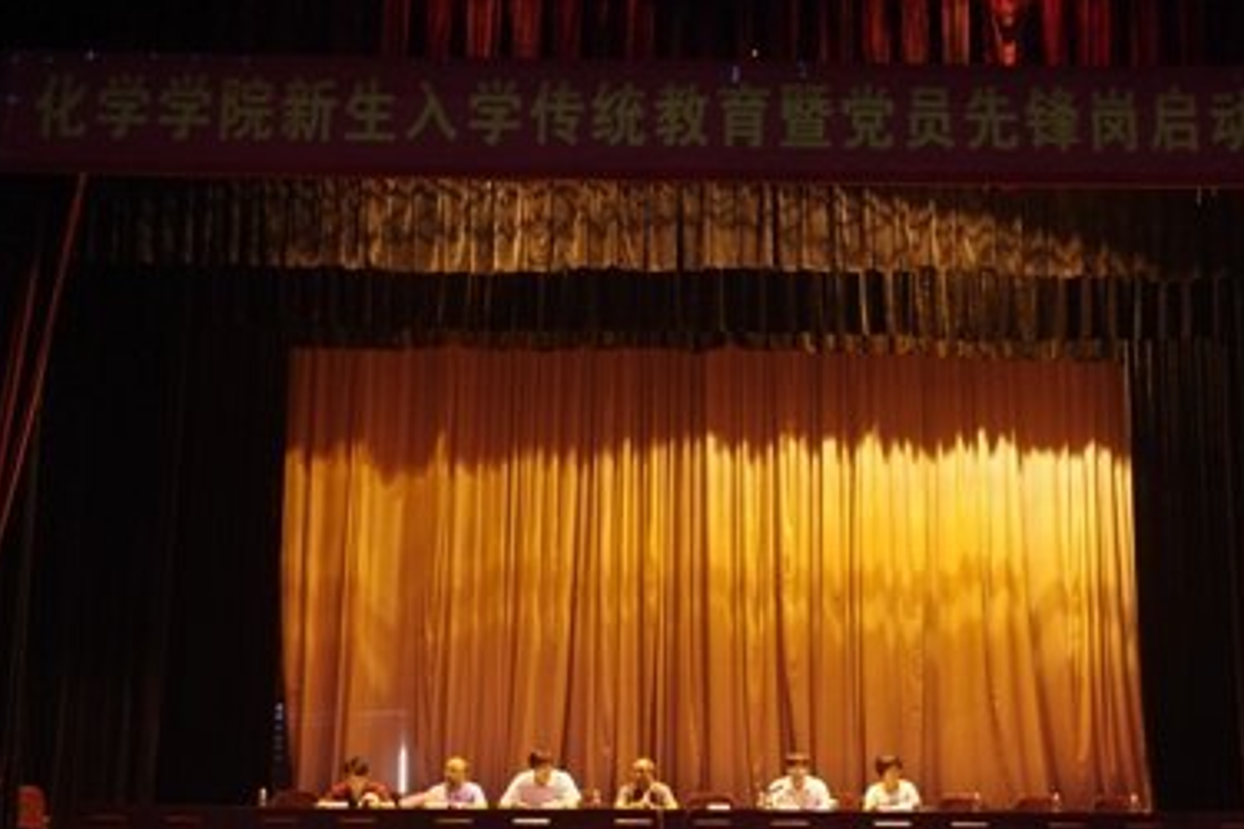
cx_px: 723
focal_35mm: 48
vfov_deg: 27.9
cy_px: 539
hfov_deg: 41.0
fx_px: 1659
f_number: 4.5
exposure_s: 1/30
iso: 1600
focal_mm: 24.38
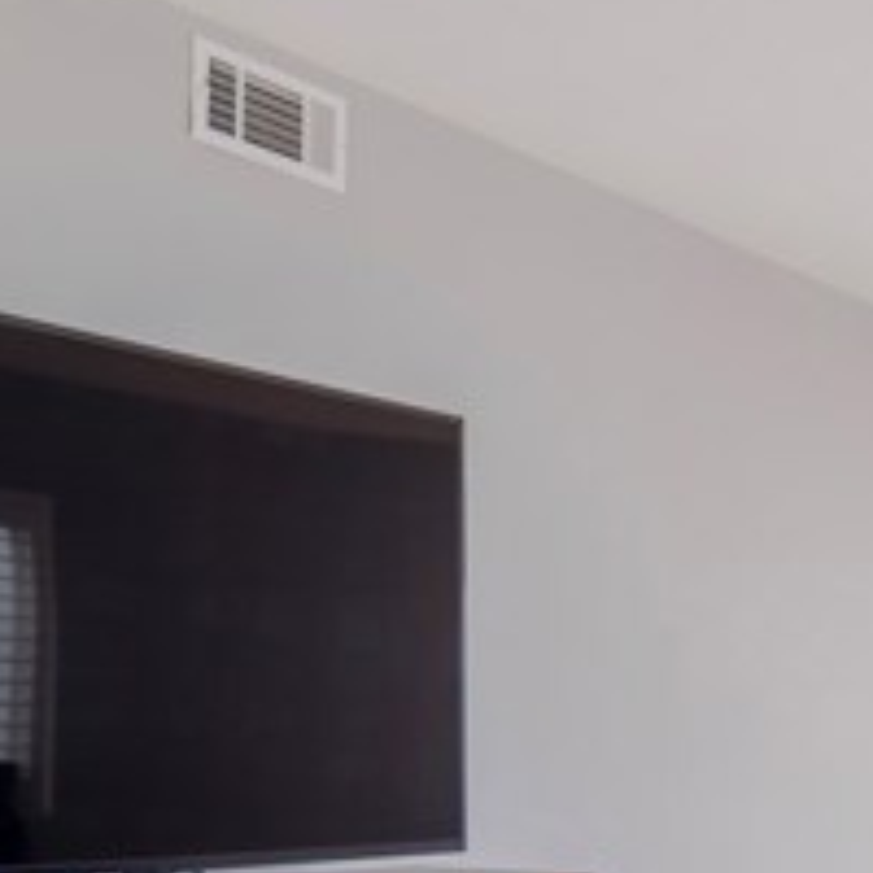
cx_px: 764
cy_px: 842
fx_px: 1455
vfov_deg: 31.3
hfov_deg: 32.0
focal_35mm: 51
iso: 200
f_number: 8
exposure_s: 1/30
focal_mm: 9
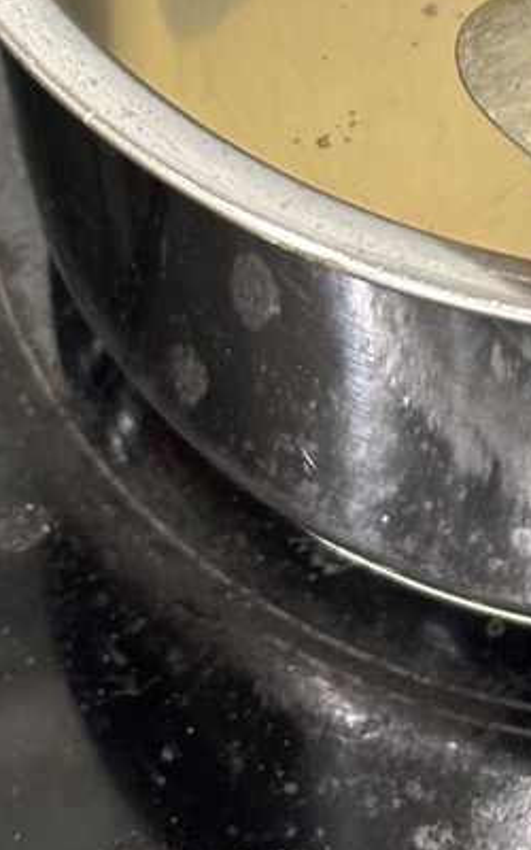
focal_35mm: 141
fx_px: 3265
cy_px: -144
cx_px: 692
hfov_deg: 9.1
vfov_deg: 14.4
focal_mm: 5.96
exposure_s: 1/33
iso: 125
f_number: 1.6
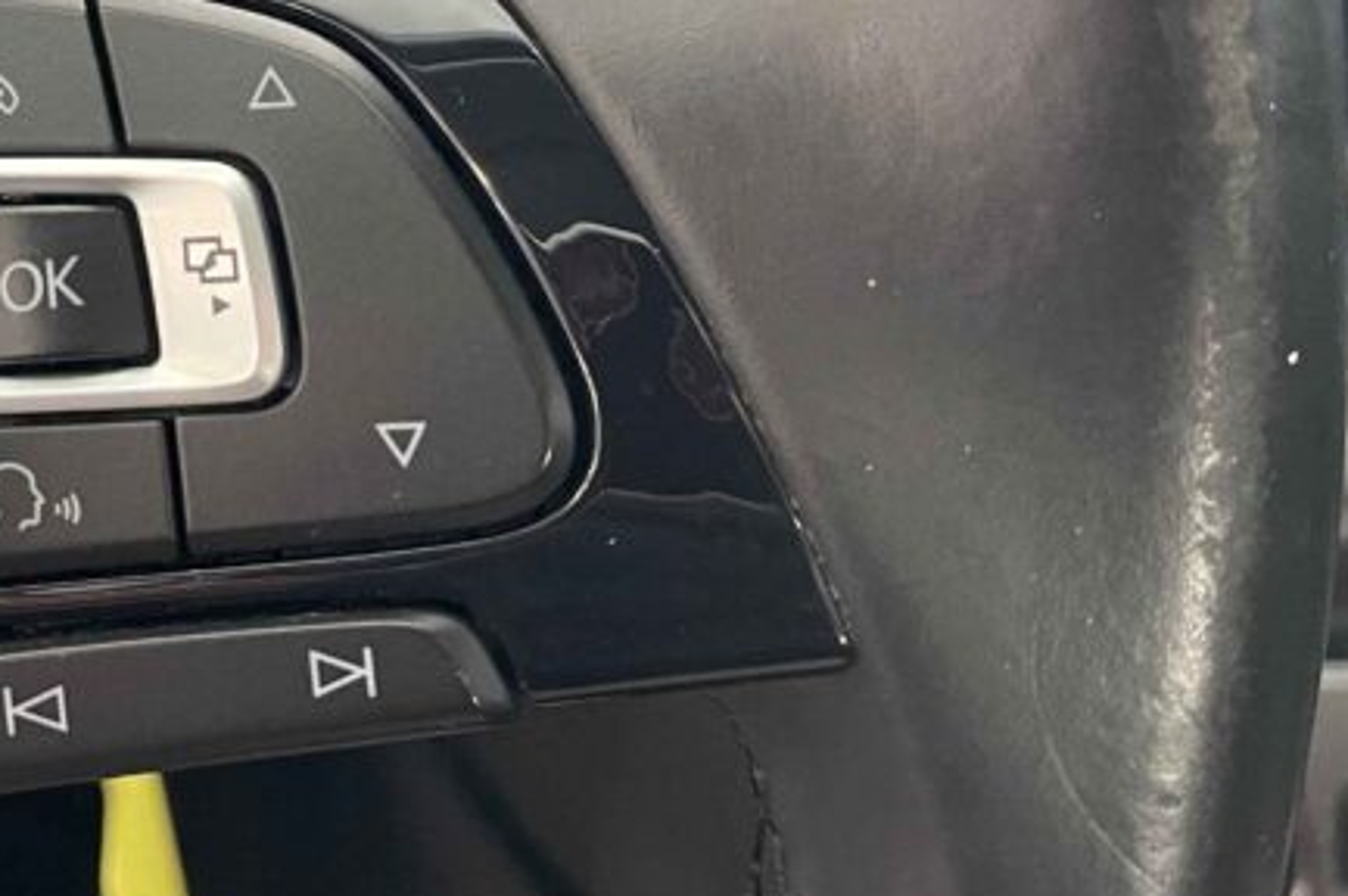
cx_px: -62
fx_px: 2395
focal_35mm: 64
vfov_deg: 20.0
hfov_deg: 29.0
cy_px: -152
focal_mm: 5.1
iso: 320
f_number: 1.6
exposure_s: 1/50
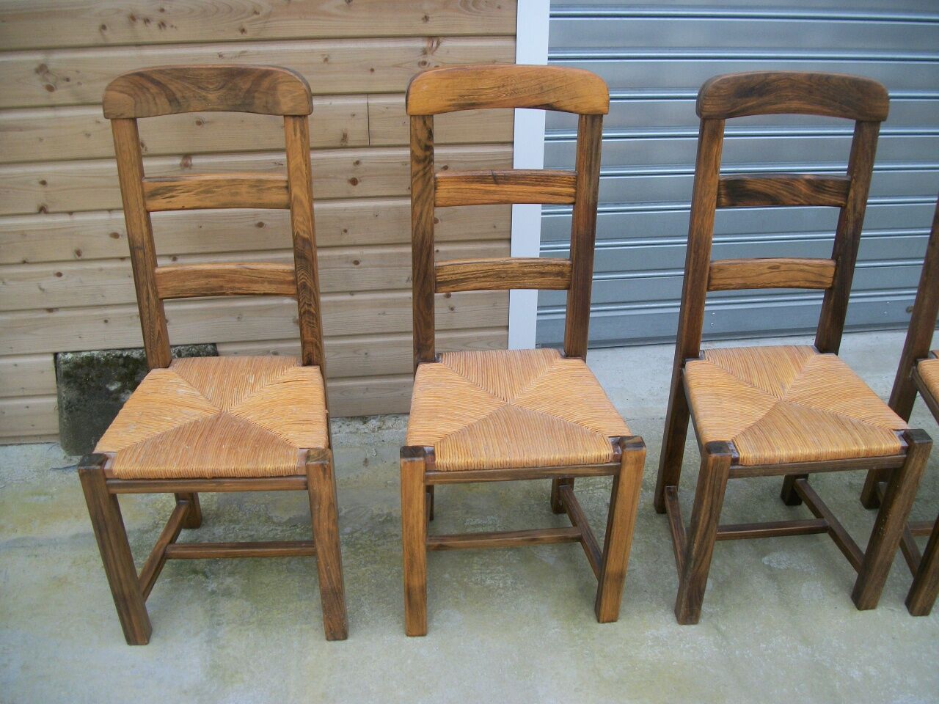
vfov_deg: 44.2
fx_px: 868
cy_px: 352
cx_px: 470
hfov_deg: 56.8
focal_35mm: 32
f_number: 2.9
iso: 80
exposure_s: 1/80
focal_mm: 5.7
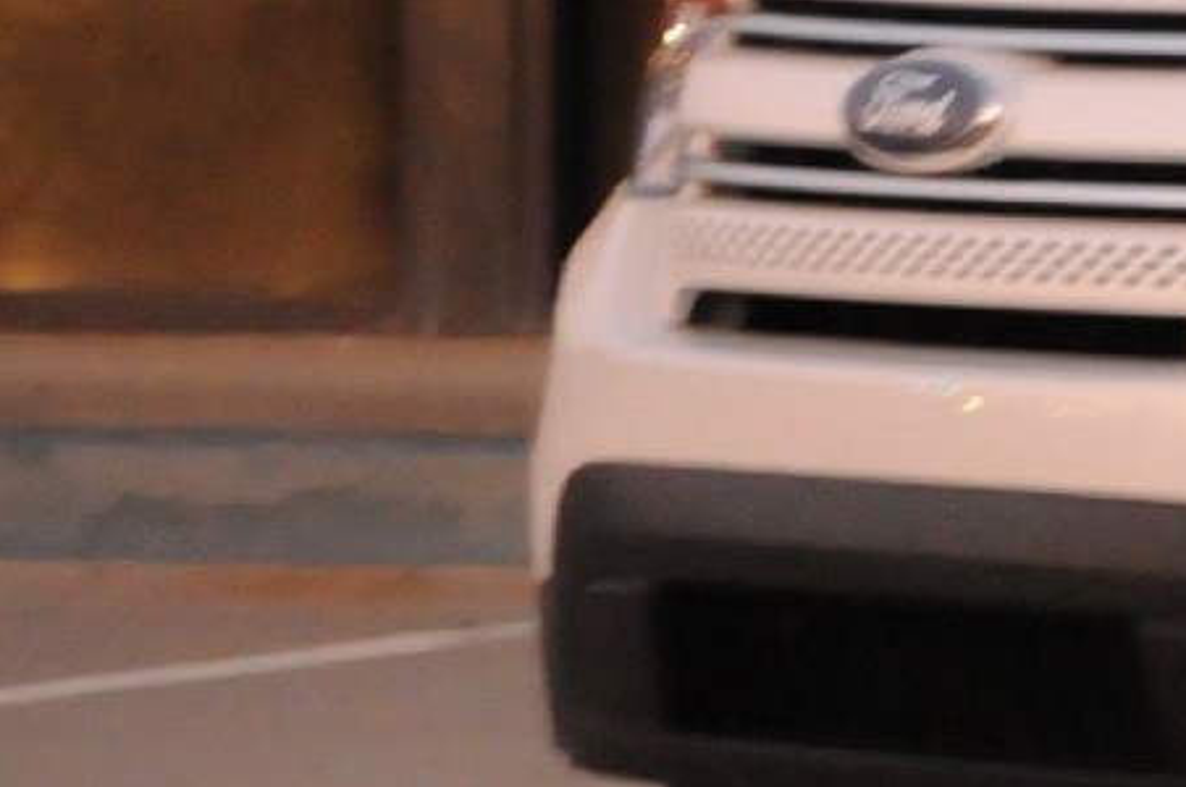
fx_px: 22403
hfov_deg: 3.0
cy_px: -49
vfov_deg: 2.0
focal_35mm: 681
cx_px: 3193
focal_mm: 82
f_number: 4.2
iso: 2500
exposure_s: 1/40
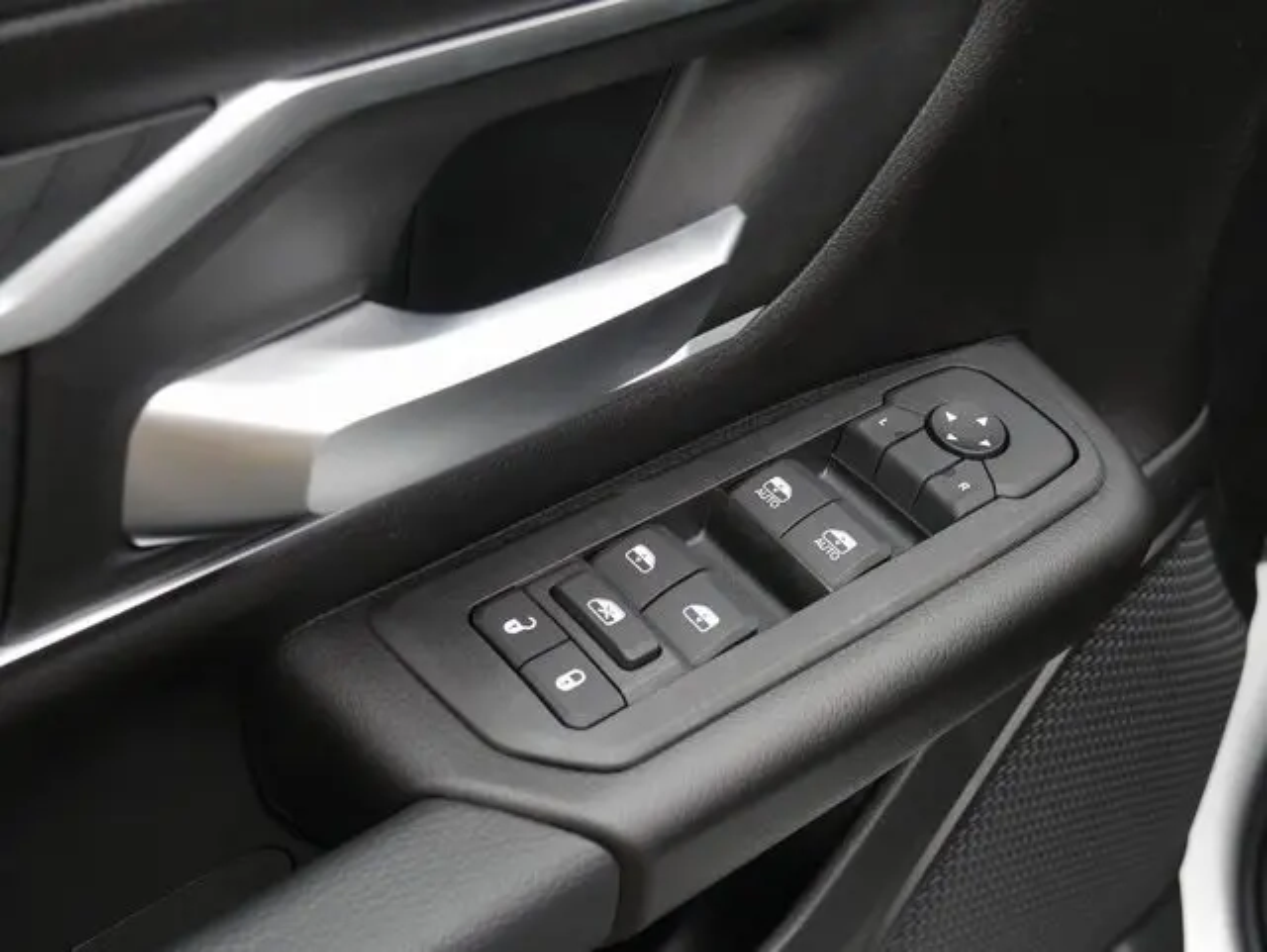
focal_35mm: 46
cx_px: 634
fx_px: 1685
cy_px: 476
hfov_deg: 41.2
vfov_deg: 31.6
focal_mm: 23
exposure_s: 1/60
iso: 1250
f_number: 5.1
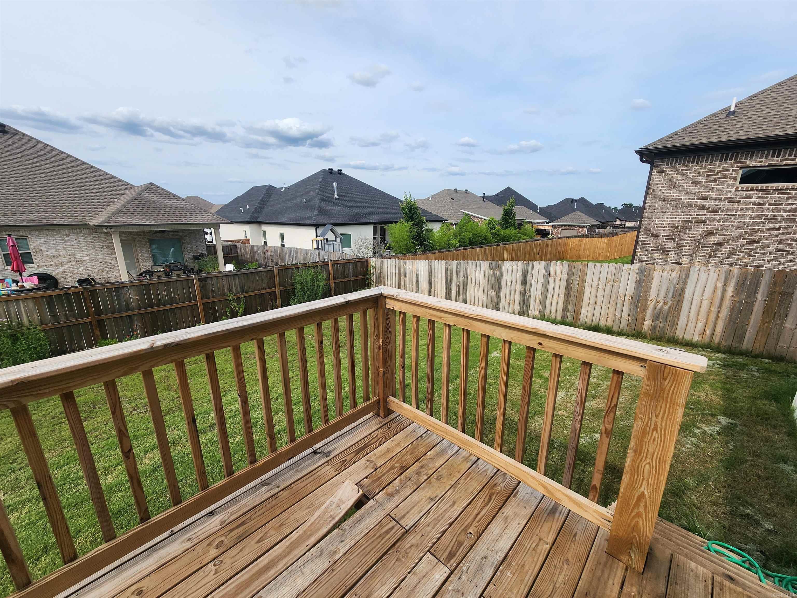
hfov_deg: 106.2
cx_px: 398
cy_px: 299
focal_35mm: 13
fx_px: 299
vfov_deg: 89.9
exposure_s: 1/1742
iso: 50
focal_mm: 2.2
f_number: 2.2
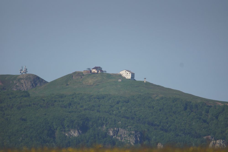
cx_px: 114
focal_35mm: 750
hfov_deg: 2.7
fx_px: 4750
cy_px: 76
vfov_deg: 1.8
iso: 320
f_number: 6.3
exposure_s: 1/2000
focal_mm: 500
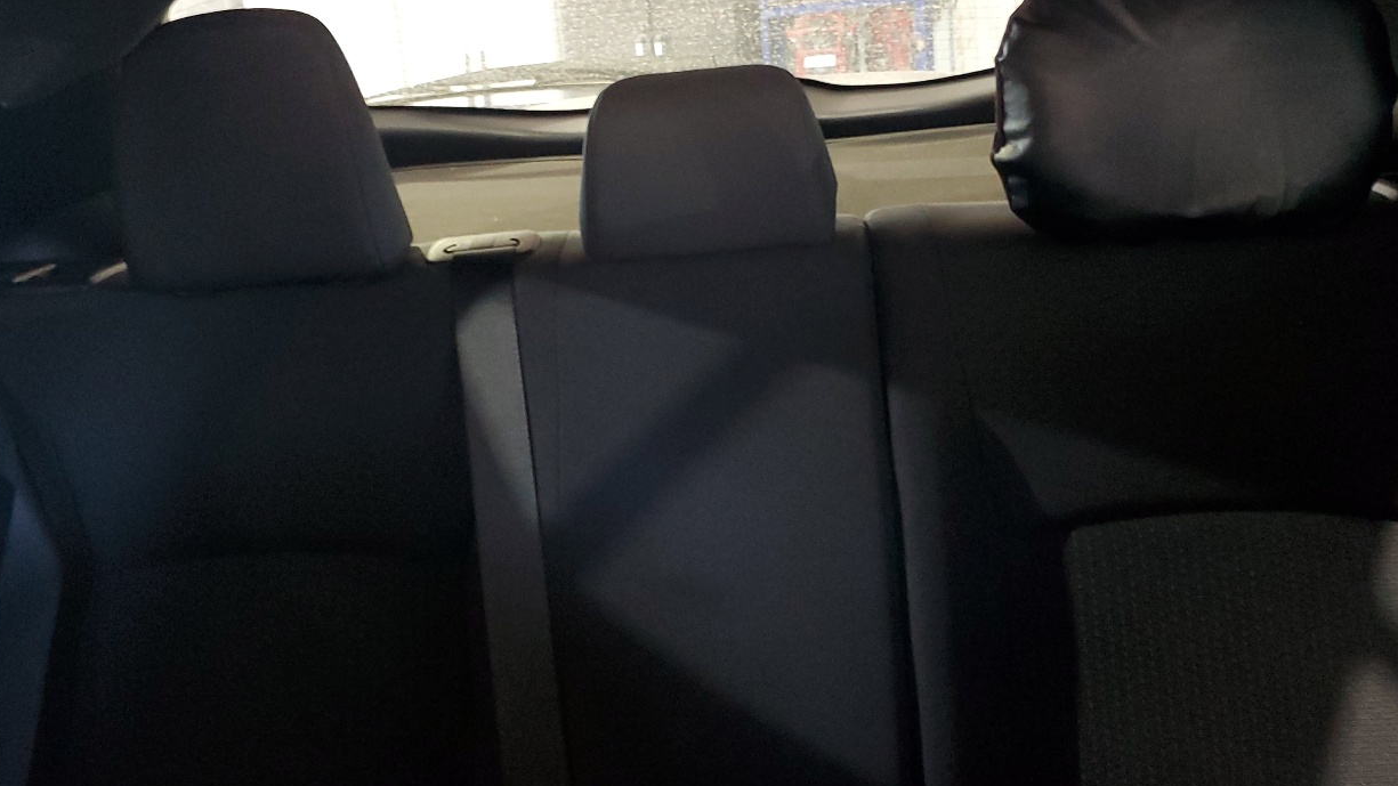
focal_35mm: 37
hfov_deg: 54.0
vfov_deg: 31.5
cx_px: 658
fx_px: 1372
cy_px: 218
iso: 295
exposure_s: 1/30
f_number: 1.5
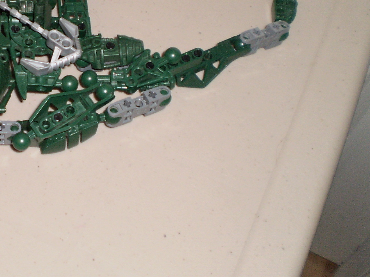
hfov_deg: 26.5
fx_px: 748
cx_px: 12
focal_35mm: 70
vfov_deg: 20.7
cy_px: 43
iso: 125
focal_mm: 6.3
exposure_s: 1/30
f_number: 3.1
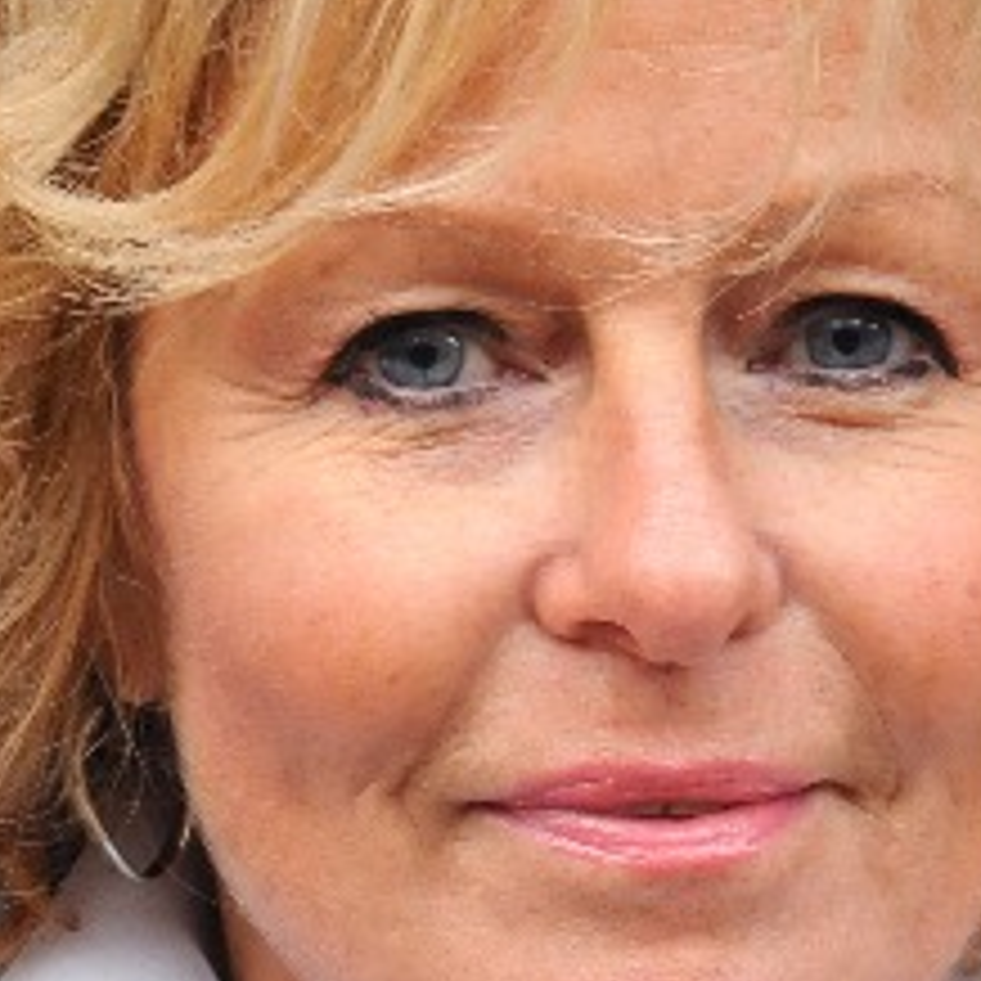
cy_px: 1472
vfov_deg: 5.5
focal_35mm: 316
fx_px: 10132
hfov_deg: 5.5
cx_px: 493
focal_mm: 50
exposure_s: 1/60
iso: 800
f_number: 4.8
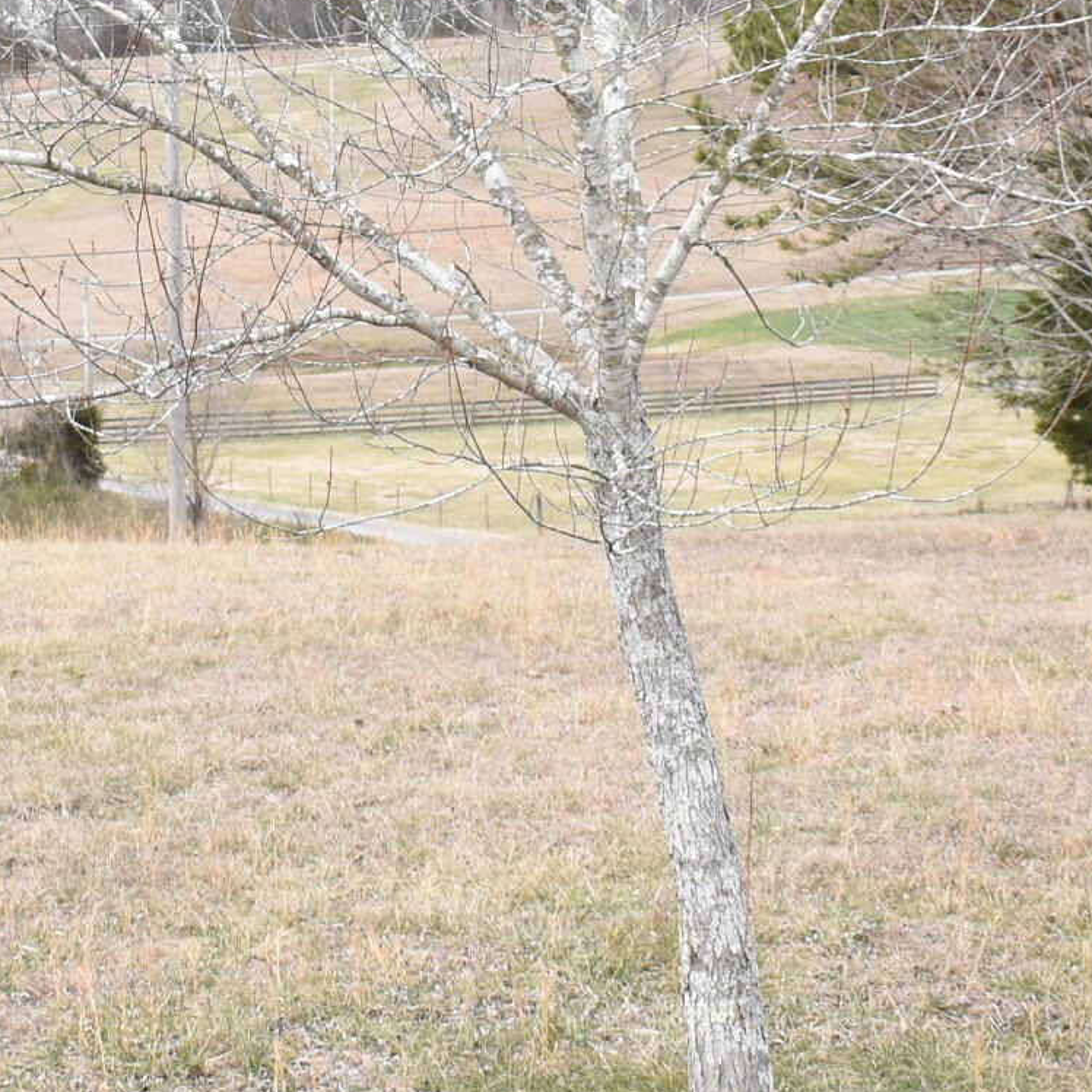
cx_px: 285
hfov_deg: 18.8
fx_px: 3284
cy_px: 83
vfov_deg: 18.5
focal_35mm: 92
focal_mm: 18
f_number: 3.5
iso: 100
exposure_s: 1/200
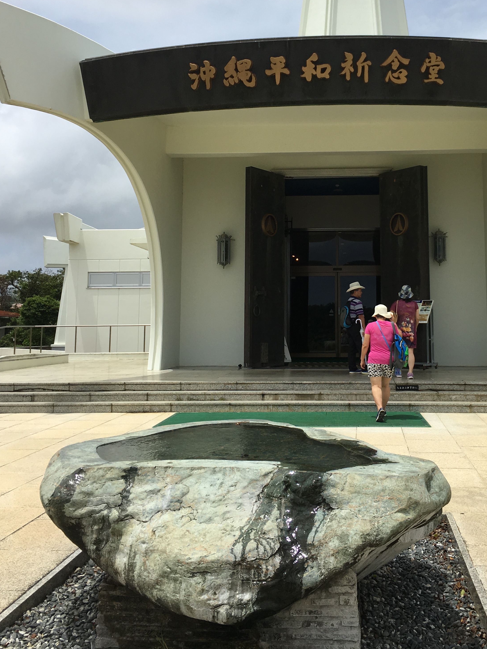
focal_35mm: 40
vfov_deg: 46.2
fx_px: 750
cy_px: 228
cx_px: 319
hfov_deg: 35.6
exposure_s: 1/3077
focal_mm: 4.15
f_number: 2.2
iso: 25
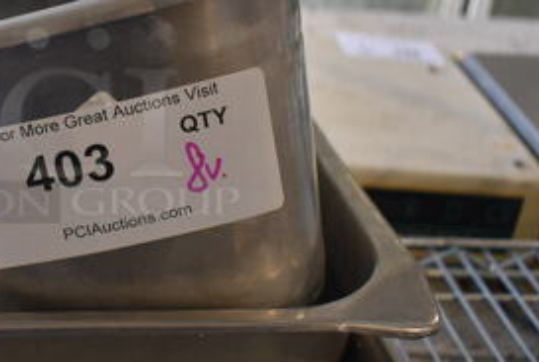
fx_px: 1005
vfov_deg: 20.3
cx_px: 38
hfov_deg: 28.7
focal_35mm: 67
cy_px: 119
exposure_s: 1/160
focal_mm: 20
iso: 800
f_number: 3.5
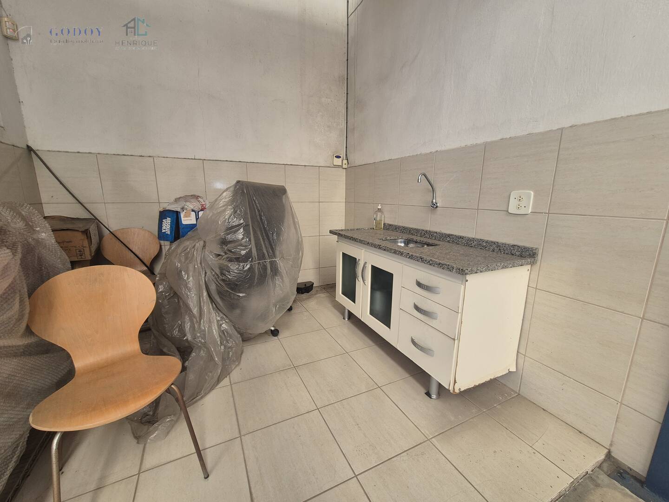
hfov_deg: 106.2
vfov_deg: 89.9
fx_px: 251
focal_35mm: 13
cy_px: 251
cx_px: 334
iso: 64
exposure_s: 1/60
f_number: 2.2
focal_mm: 2.2
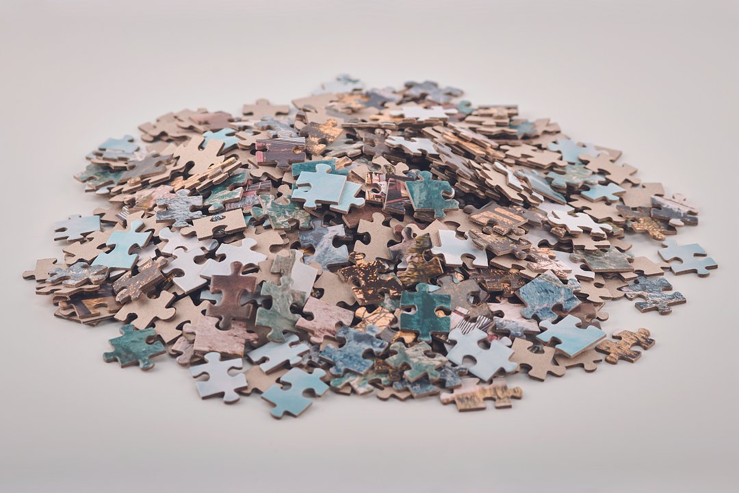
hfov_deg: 19.5
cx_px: 370
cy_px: 246
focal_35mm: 105
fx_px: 2155
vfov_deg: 13.0
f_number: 9
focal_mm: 105
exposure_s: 1/200
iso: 64
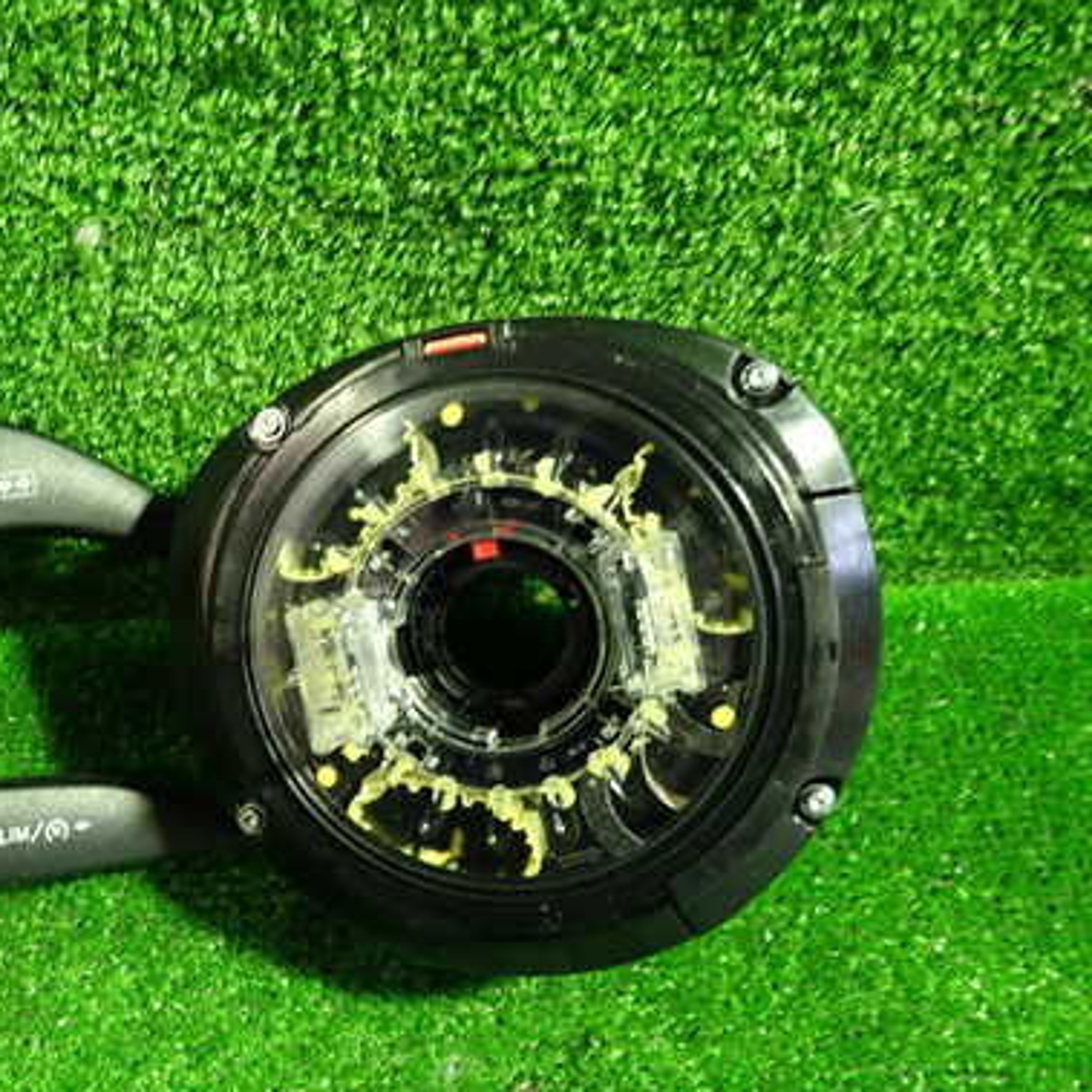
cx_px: 297
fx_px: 1249
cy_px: 622
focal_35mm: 35
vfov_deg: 47.1
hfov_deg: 45.8
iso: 400
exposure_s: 1/30
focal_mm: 4.5
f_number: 2
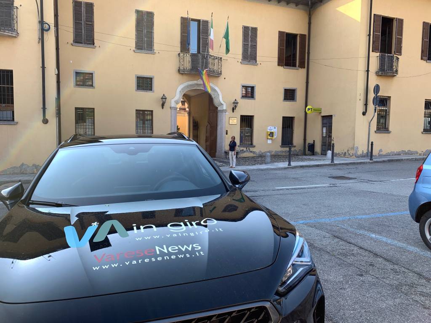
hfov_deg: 67.3
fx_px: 324
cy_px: 162
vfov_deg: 53.1
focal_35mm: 26
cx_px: 216
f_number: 1.8
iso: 25
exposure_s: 1/461
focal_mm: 4.25
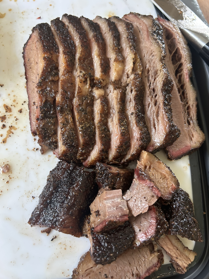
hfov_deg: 53.1
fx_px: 209
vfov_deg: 67.3
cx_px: 104
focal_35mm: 26
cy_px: 140
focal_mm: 5.7
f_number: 1.5
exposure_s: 1/60
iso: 200
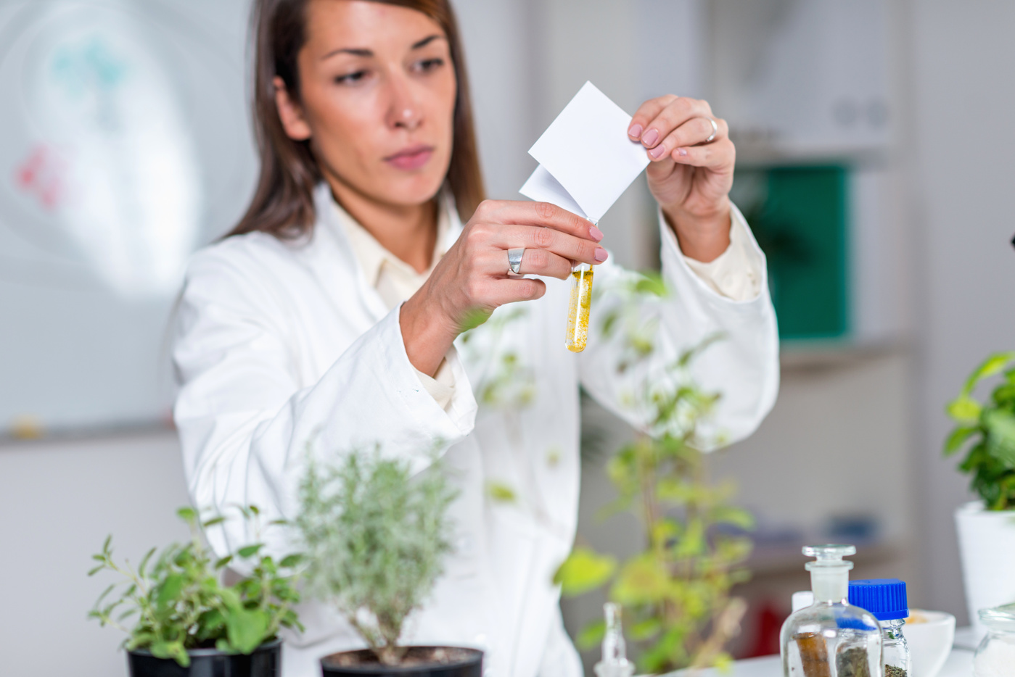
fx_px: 2397
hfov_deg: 23.9
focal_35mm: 85
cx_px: 508
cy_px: 338
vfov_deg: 16.1
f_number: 2.2
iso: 100
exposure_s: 1/160
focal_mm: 85
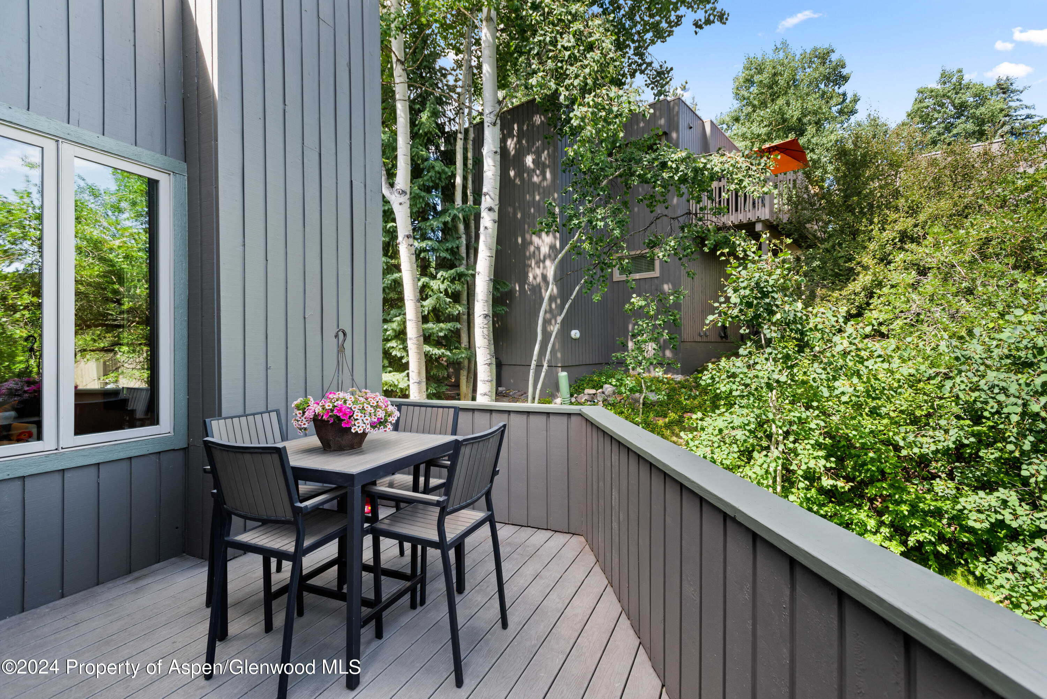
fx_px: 495
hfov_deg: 93.3
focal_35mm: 17
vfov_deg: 70.5
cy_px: 350
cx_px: 524
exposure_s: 1/60
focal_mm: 17
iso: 400
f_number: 7.1
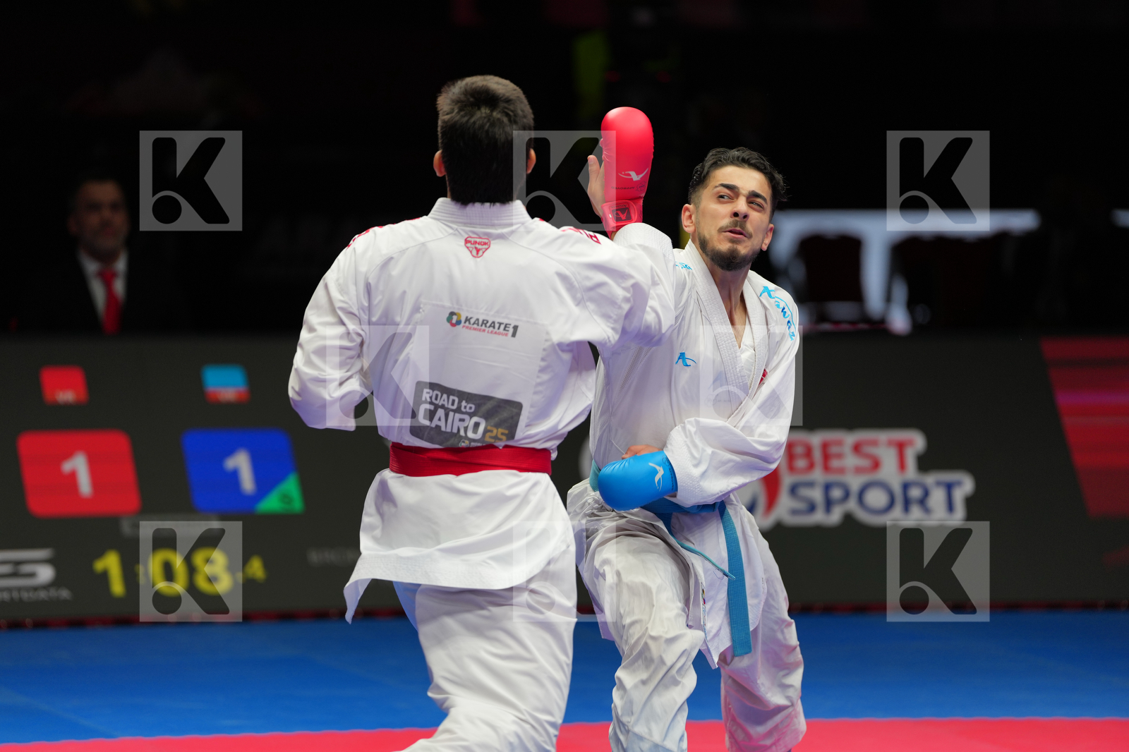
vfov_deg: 6.9
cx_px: 564
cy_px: 376
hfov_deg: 10.3
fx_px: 6271
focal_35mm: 200
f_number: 2.8
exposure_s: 1/1000
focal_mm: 200
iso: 500
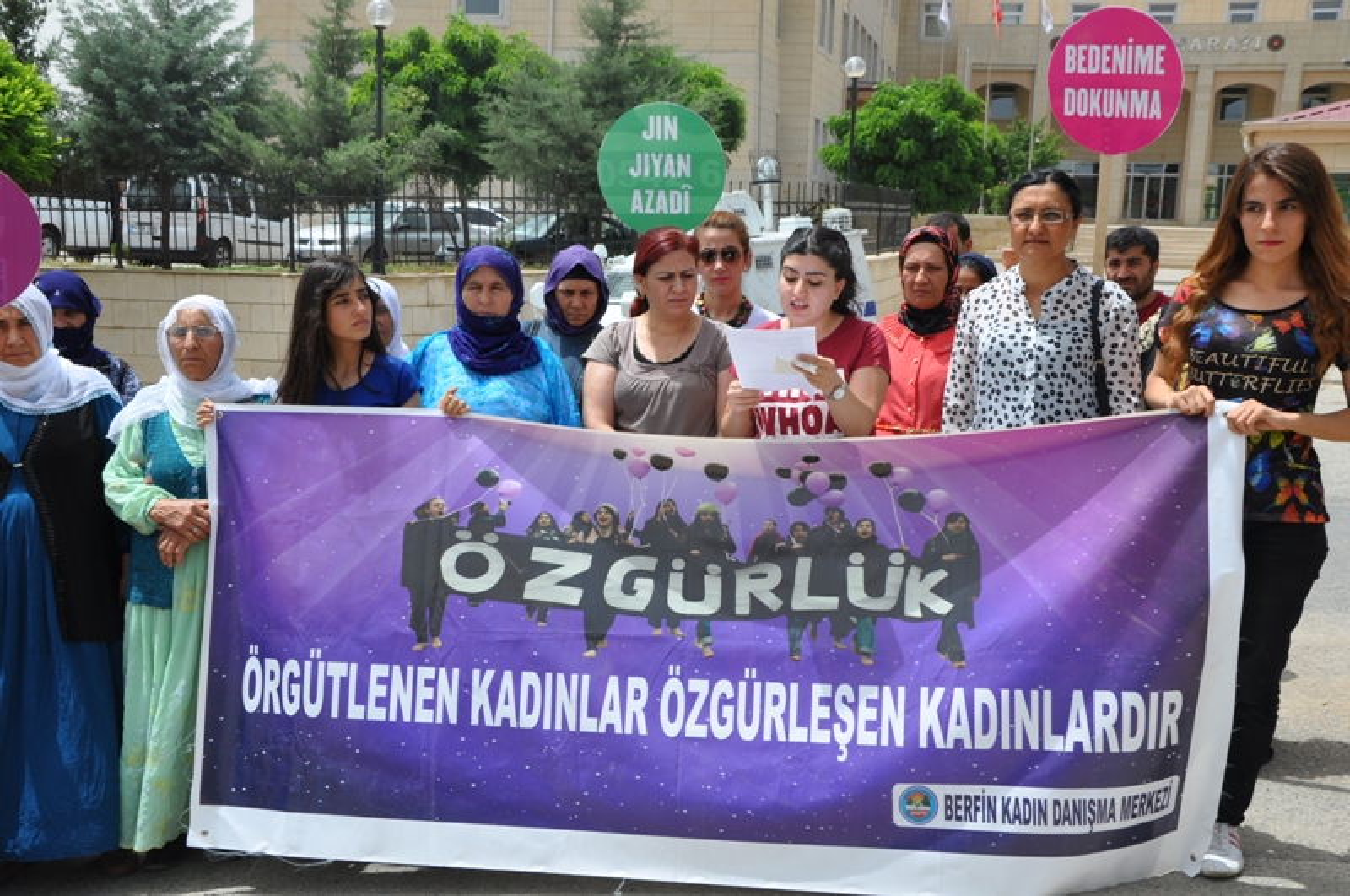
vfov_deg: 31.8
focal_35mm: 42
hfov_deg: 46.5
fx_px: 1573
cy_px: 448
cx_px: 675
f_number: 9
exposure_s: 1/320
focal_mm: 28
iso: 200
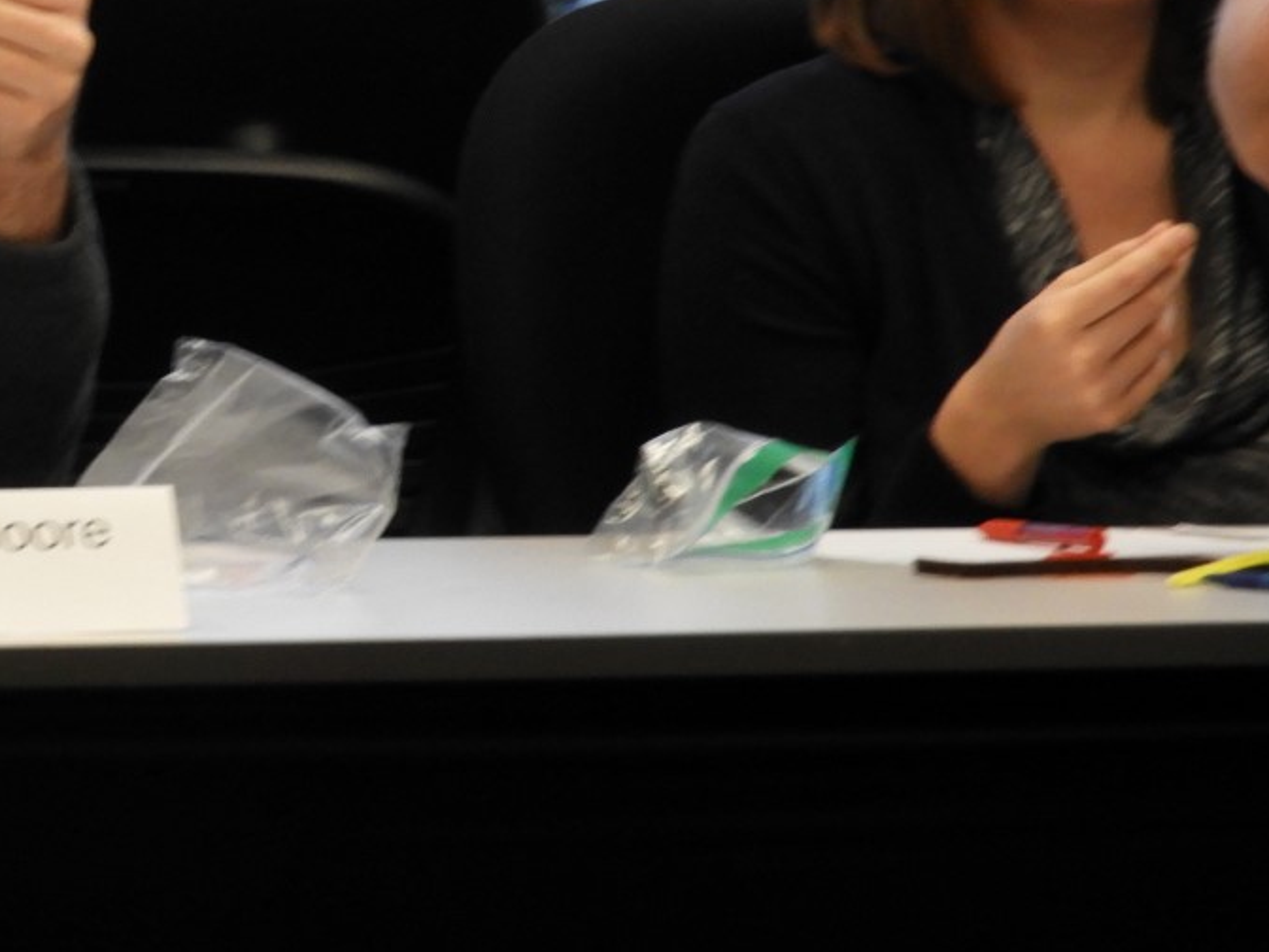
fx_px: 14151
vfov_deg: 3.9
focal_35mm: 386
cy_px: 251
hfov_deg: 5.1
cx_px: -47
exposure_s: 1/25
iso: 400
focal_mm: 32.2
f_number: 5.3
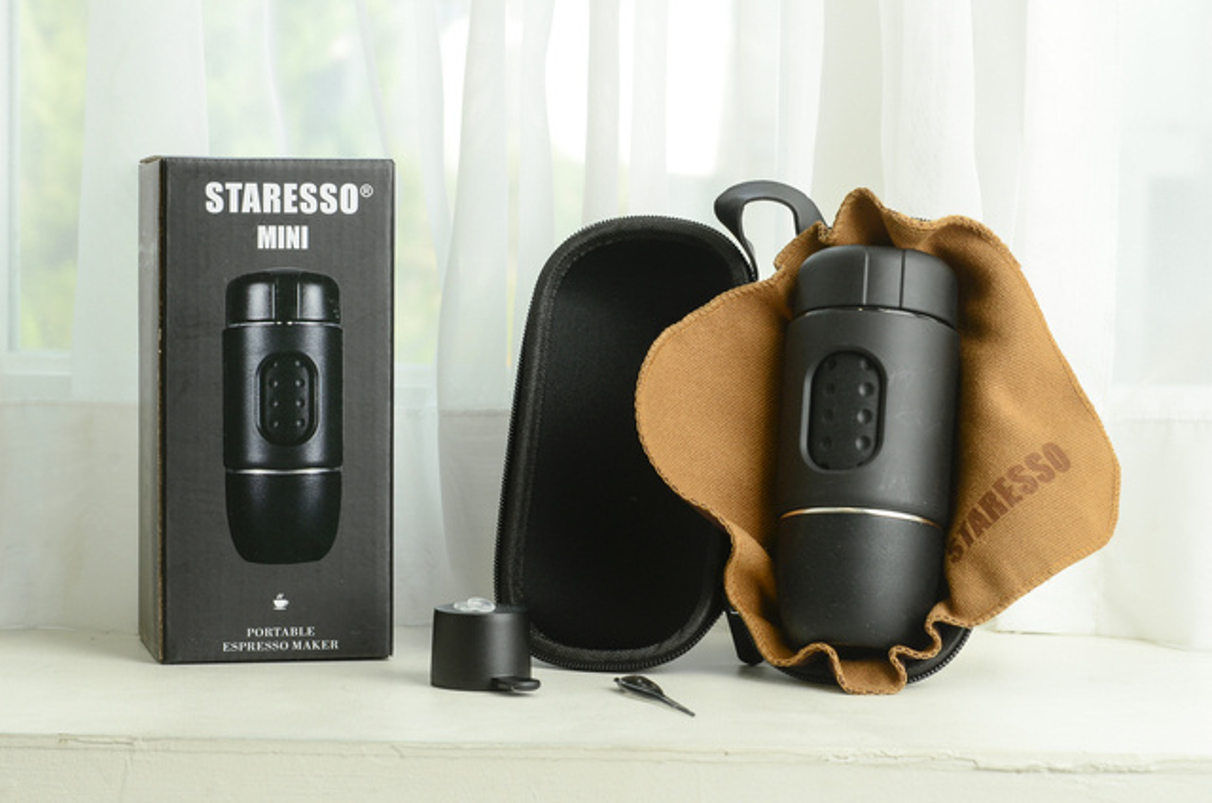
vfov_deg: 14.6
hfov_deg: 22.0
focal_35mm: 93
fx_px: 3125
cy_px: 402
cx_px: 606
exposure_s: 1/30
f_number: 11
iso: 500
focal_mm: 62
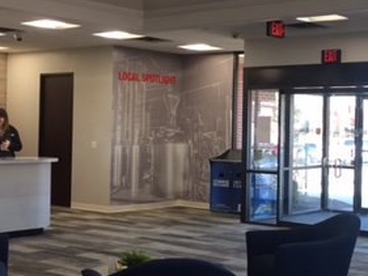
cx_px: 275
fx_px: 702
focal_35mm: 66
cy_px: 131
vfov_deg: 22.3
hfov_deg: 28.9
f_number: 2.2
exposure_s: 1/30
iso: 32
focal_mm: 4.15
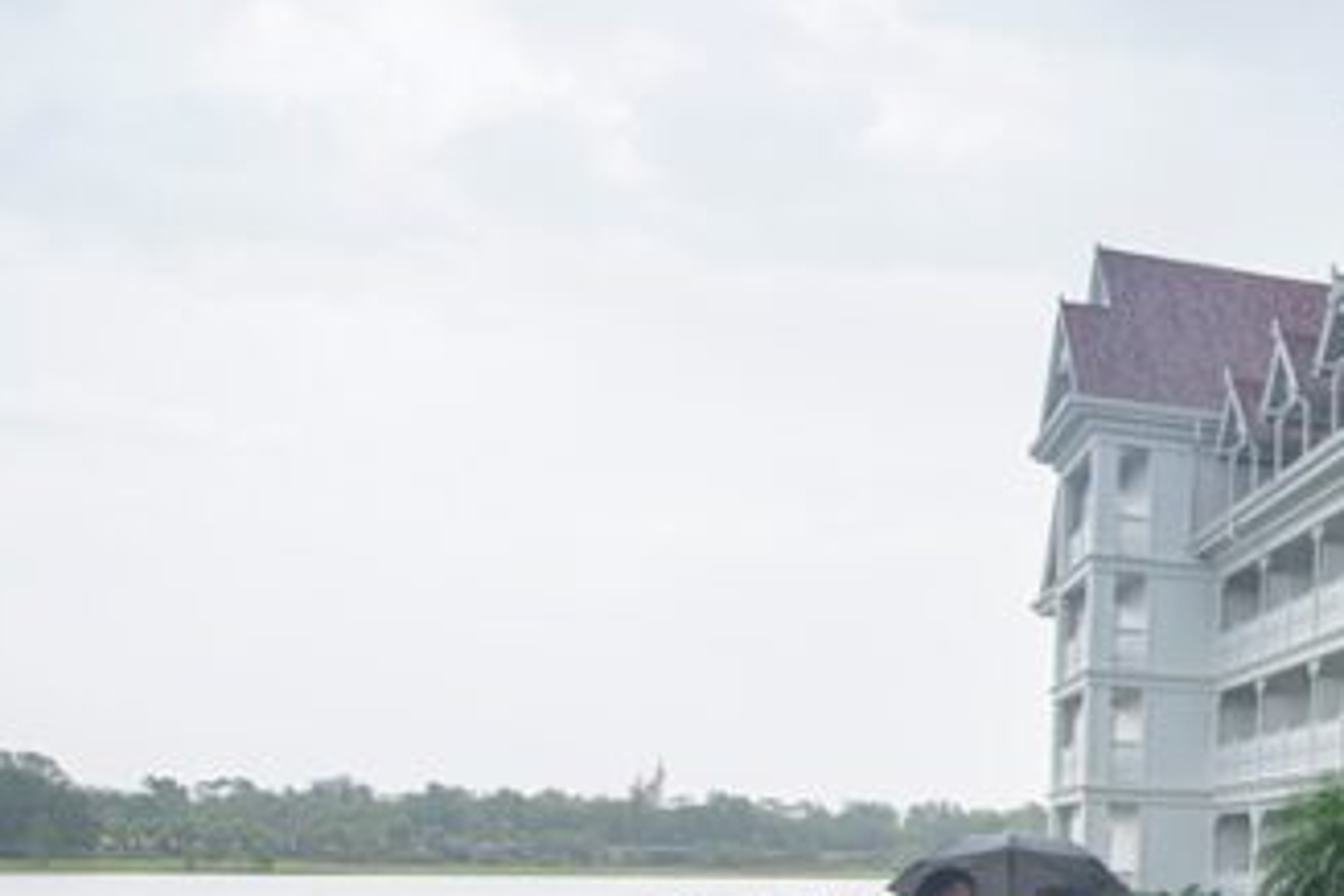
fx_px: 1755
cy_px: 841
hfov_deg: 34.6
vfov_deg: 27.4
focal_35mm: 47
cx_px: 1562
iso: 110
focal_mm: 15
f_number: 3.5
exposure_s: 1/125
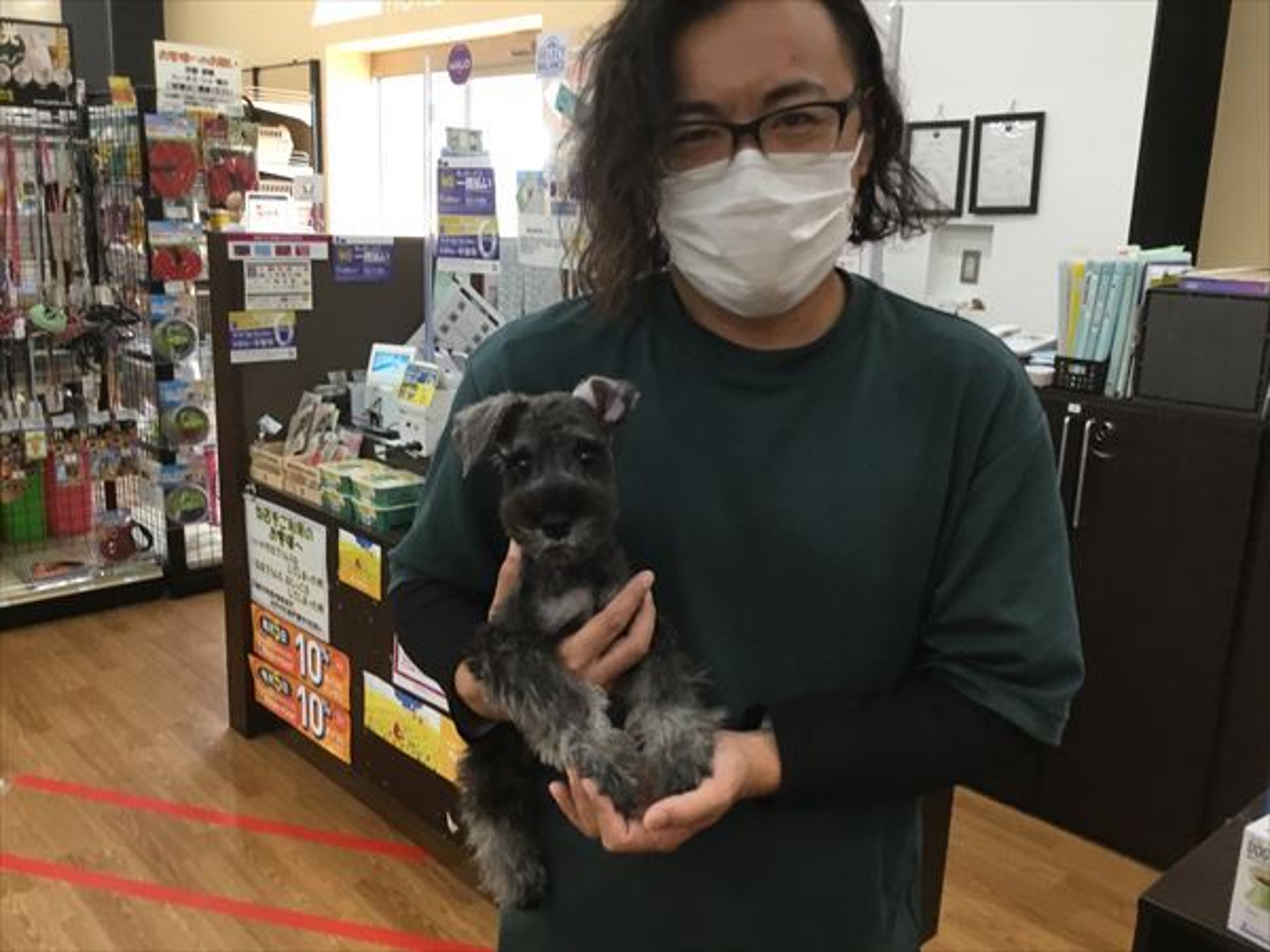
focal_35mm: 31
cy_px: 476
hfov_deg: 58.4
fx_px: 1137
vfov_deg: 45.4
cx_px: 635
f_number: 2.4
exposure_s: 1/33
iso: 50
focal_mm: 3.3
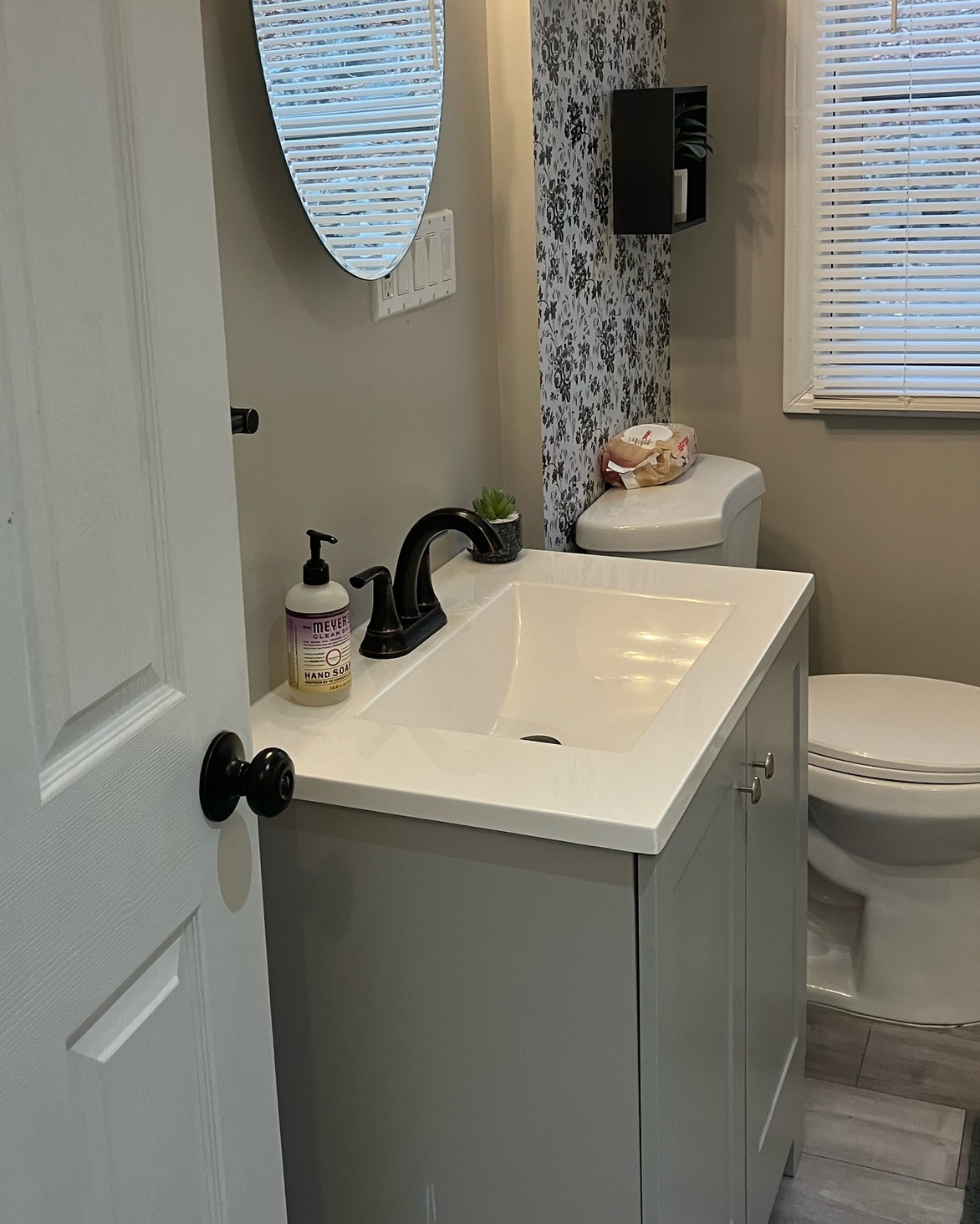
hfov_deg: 34.8
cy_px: 436
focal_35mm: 43
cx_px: 406
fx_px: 1558
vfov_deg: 42.5
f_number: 1.8
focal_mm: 3.99
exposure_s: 1/60
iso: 64
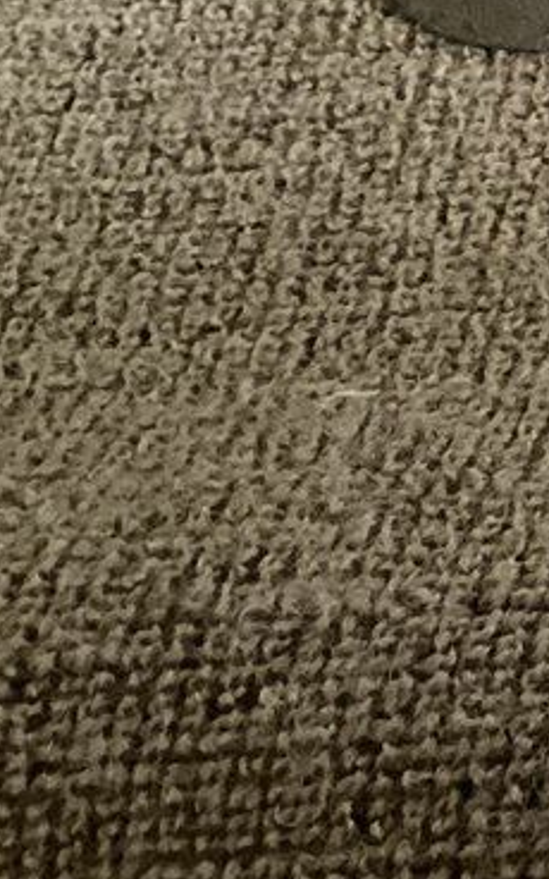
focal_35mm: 135
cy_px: -90
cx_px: 1713
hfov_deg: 8.1
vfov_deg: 15.1
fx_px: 3232
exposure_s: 1/25
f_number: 2.4
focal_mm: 3.3
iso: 500
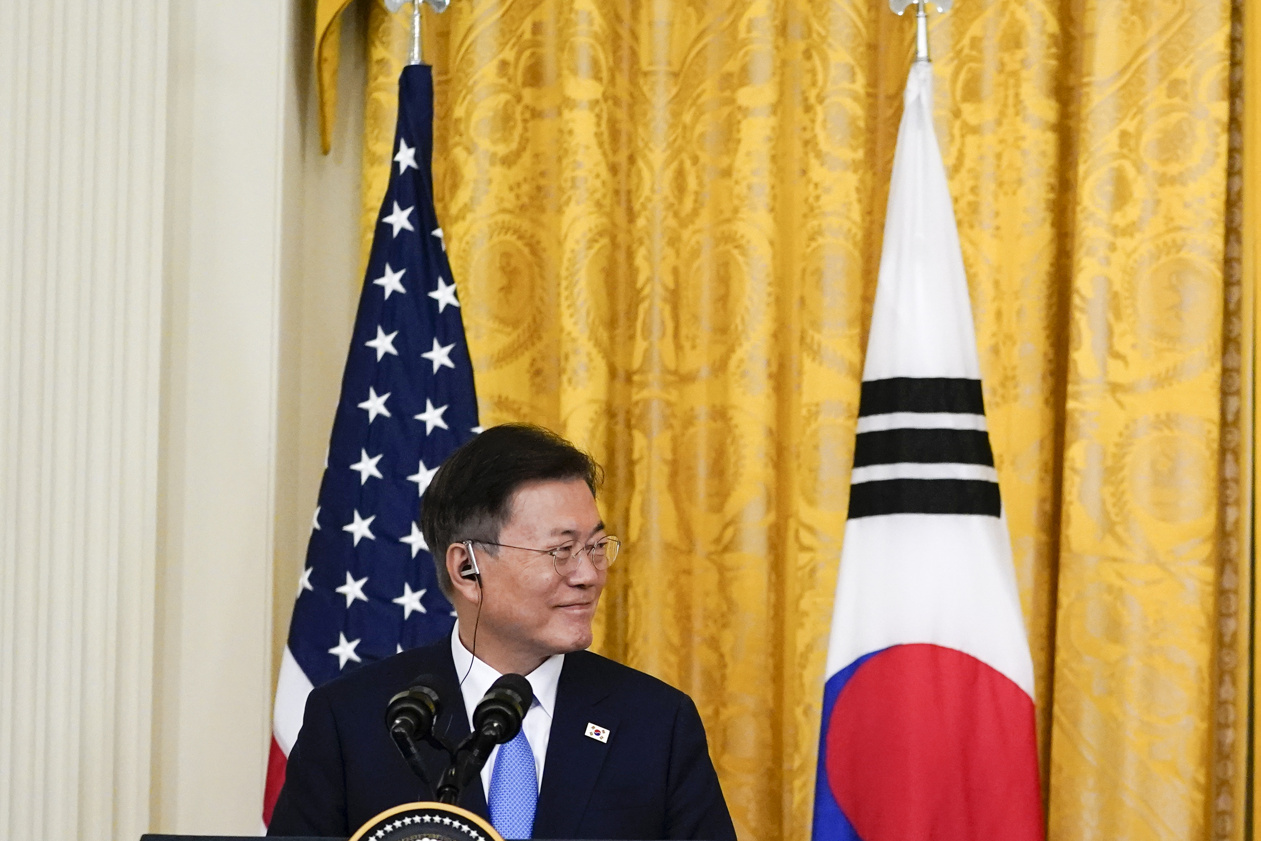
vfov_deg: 8.4
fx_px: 5709
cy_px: 634
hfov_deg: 12.5
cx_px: 1230
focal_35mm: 163
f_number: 2.8
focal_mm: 83
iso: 5000
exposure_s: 1/640
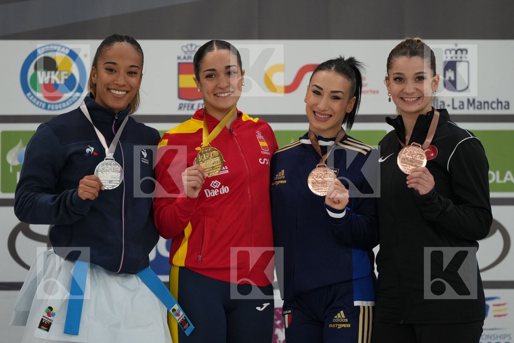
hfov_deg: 8.4
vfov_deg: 5.6
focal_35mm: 246
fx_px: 3512
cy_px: 172
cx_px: 257
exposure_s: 1/500
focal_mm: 164
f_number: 2.8
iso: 1600
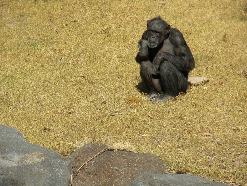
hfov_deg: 8.3
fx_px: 1698
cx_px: 124
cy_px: 93
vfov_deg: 6.2
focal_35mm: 238
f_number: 5.2
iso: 84
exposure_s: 1/636
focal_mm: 42.1
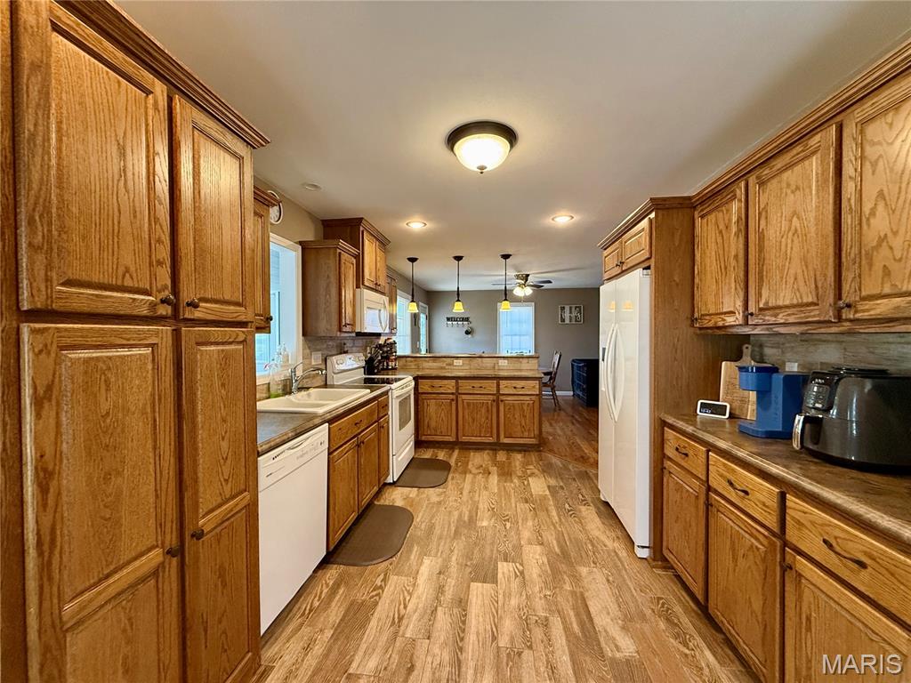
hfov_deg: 102.1
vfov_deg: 85.7
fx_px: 368
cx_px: 456
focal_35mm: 14
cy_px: 342
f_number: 2.2
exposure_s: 1/120
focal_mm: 2.22
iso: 400
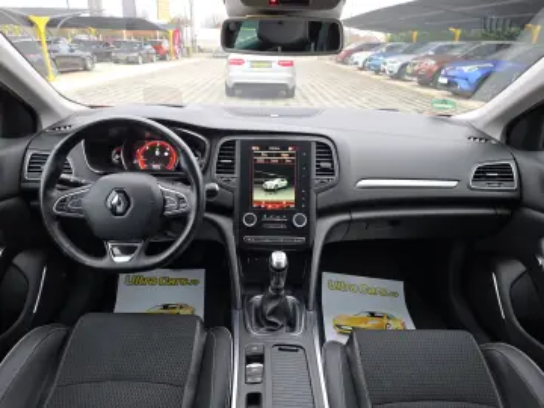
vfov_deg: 58.9
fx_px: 361
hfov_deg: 73.9
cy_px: 204
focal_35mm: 23
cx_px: 272
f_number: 1.7
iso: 160
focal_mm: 6.25
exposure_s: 1/55
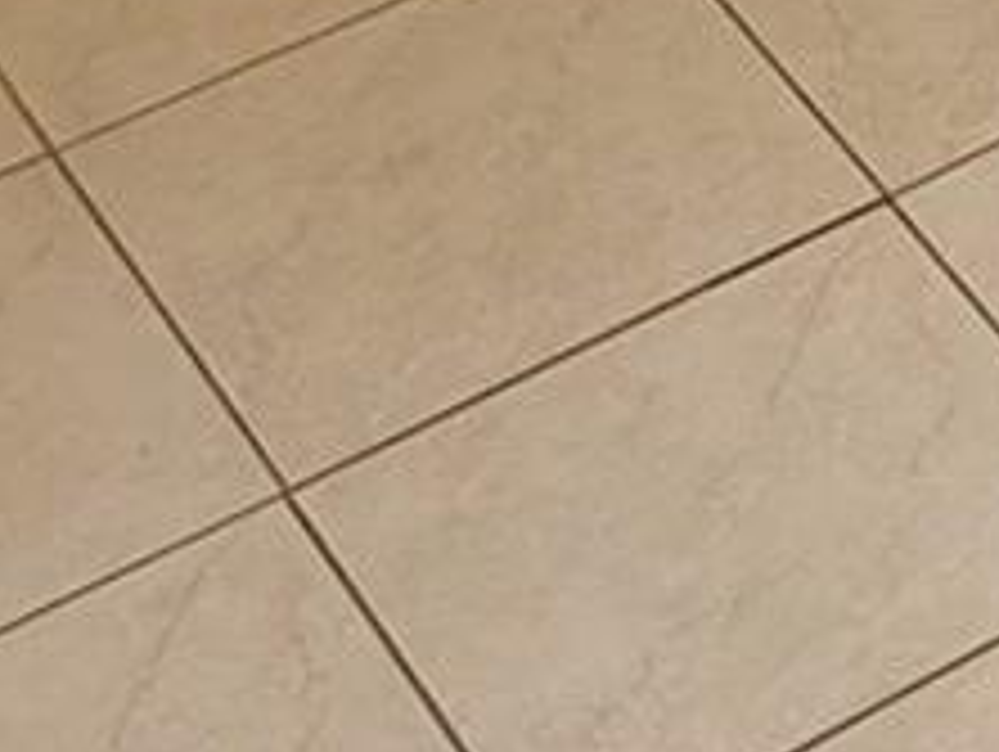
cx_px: 2992
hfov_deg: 9.2
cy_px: -892
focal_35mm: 172
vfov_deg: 8.1
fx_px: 4969
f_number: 1.68
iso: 18
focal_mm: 6.9
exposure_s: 1/303
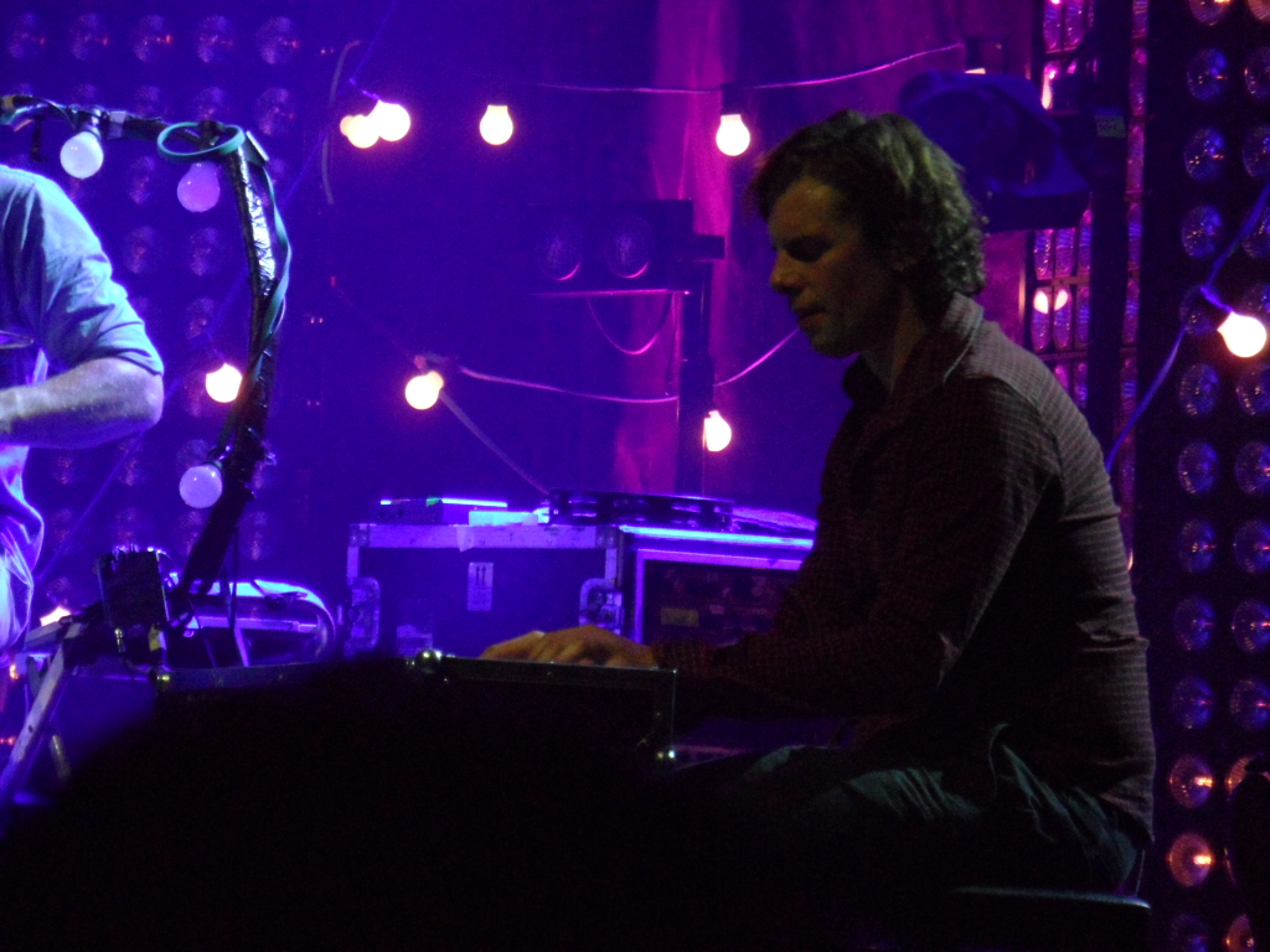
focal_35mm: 300
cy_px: 476
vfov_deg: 5.0
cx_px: 635
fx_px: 11006
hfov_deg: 6.6
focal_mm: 49.4
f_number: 5.4
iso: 800
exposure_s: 1/45
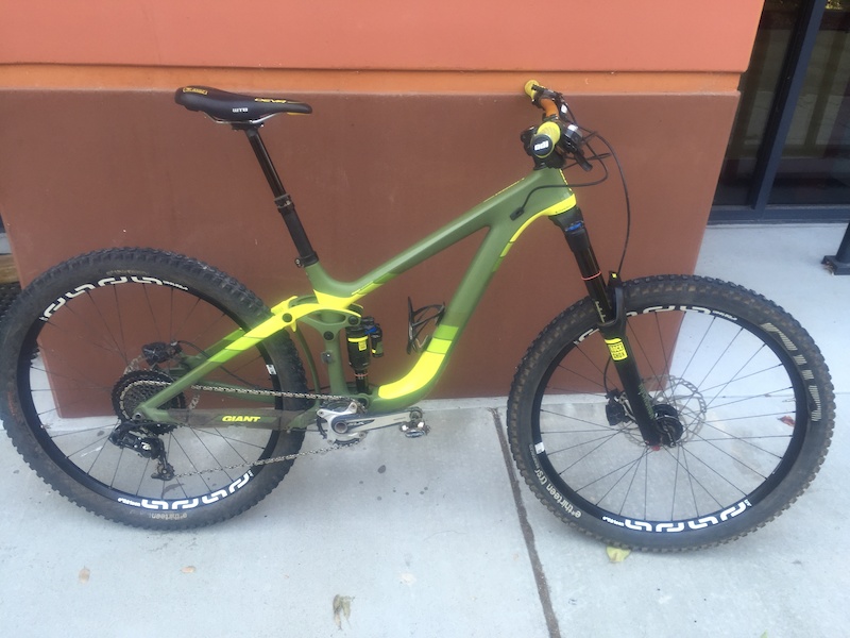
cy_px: 319
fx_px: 712
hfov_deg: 61.7
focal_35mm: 29
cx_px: 425
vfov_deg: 48.2
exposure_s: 1/60
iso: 32
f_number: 2.2
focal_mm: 4.15
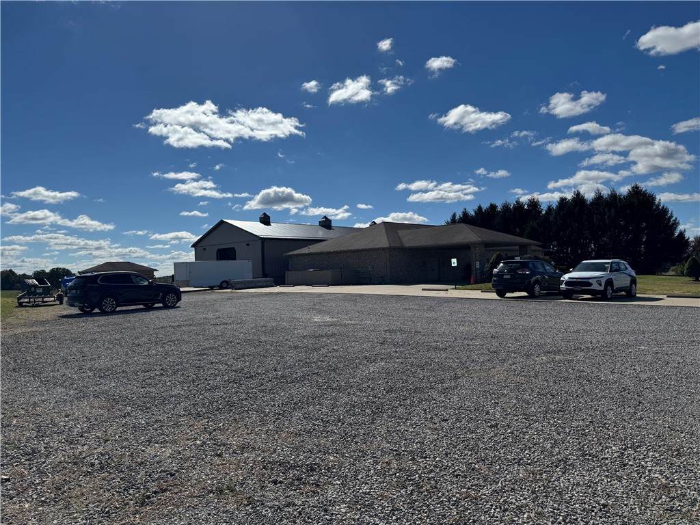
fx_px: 485
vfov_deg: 56.8
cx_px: 350
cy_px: 262
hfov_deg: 71.6
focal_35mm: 24
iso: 80
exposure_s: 1/12346
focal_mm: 6.76
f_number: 1.78
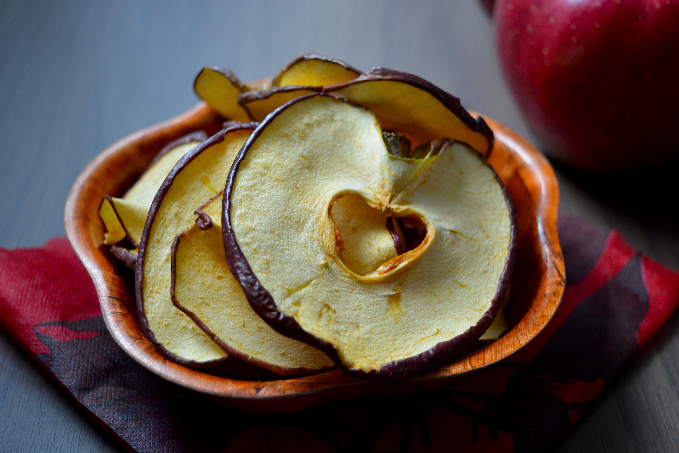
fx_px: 905
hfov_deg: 41.1
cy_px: 226
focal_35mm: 48
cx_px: 340
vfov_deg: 28.1
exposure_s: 1/15
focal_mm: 32
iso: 100
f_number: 4.5
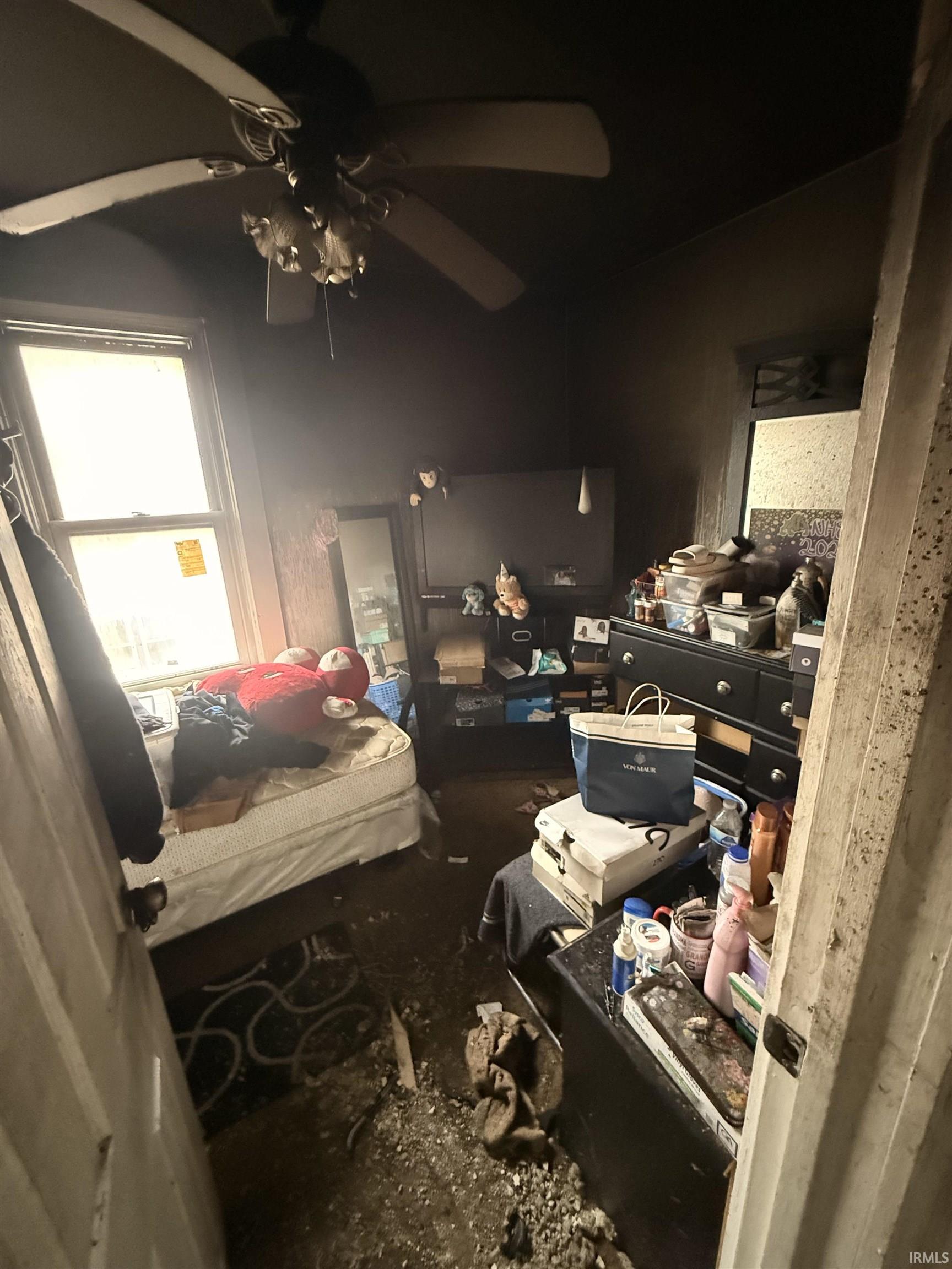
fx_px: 513
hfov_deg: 85.7
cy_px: 634
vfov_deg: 102.1
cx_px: 476
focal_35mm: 14
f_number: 2.2
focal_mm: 2.22
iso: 1600
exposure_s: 1/36
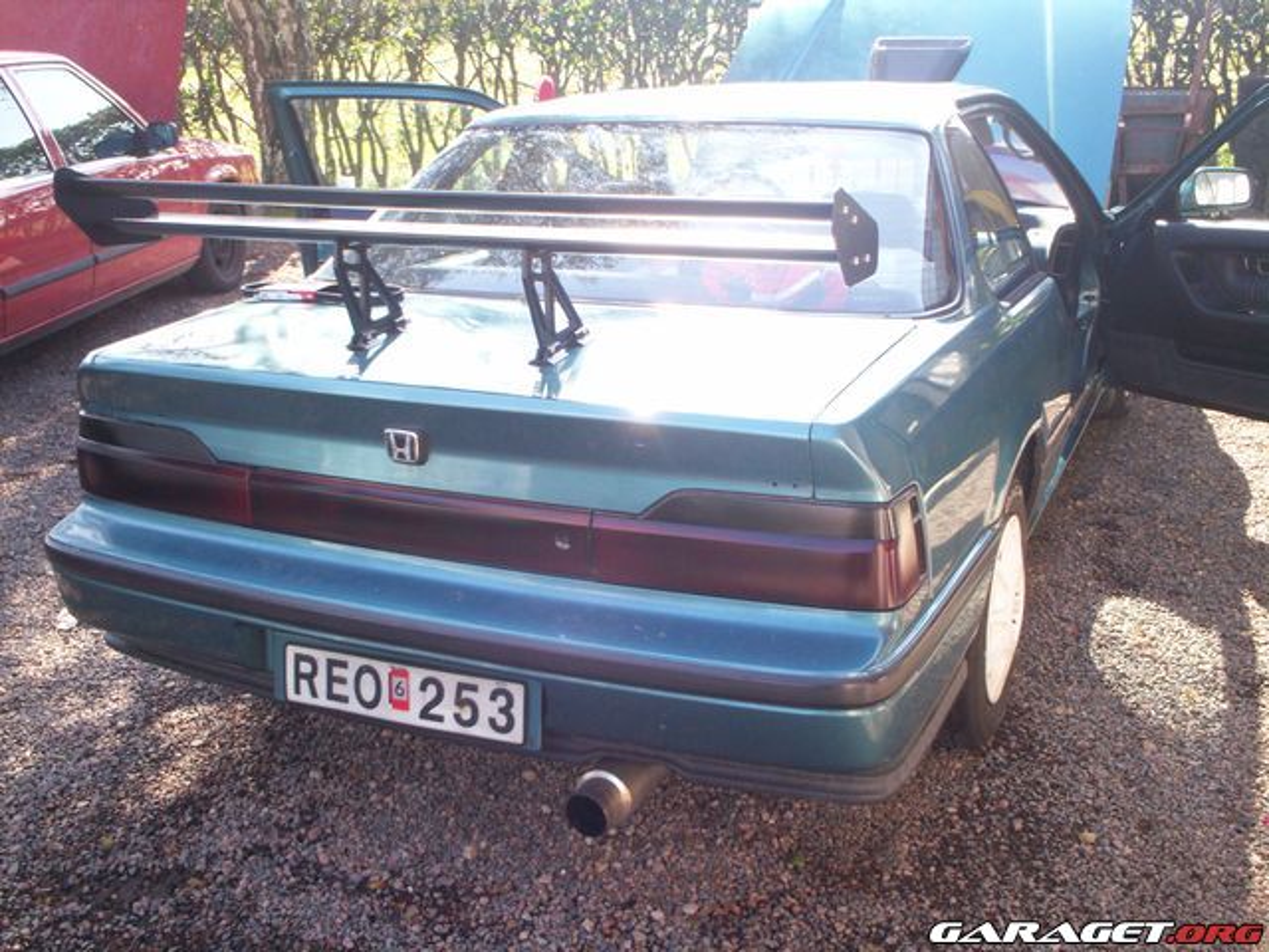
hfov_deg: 51.4
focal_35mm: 36
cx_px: 634
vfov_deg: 39.7
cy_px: 476
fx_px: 1320
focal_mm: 6
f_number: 4.5
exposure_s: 1/64.2
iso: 100
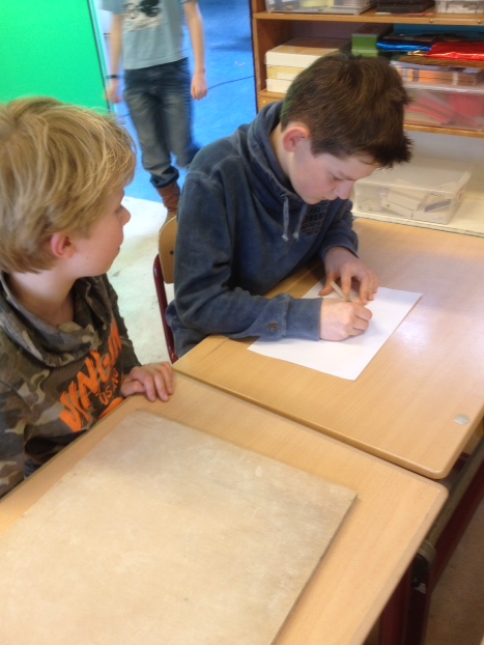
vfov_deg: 51.3
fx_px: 671
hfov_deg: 39.7
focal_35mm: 36
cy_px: 326
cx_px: 241
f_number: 2.4
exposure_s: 1/20
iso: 80
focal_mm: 4.28
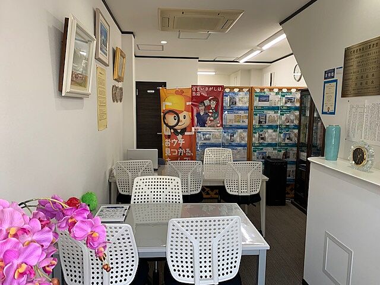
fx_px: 285
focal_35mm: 26
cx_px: 190
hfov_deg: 67.3
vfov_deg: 53.1
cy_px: 142
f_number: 1.8
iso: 80
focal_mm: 4.25
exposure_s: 1/121
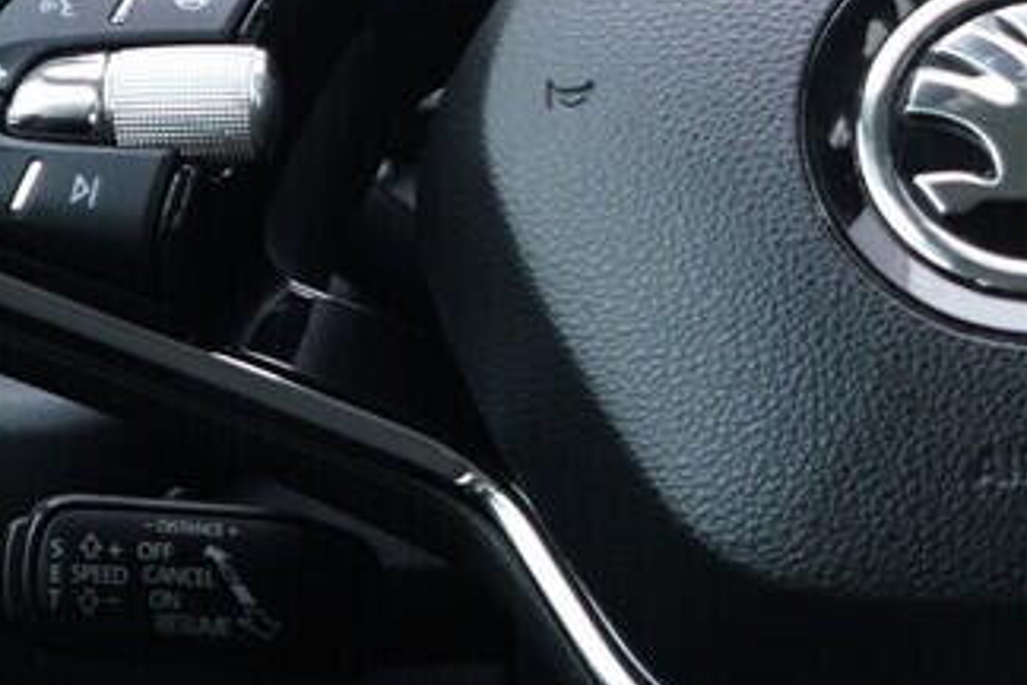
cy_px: 140
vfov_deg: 8.6
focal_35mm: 160
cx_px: 960
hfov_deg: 12.7
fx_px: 4564
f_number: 2.8
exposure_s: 1/40
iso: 250
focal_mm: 24
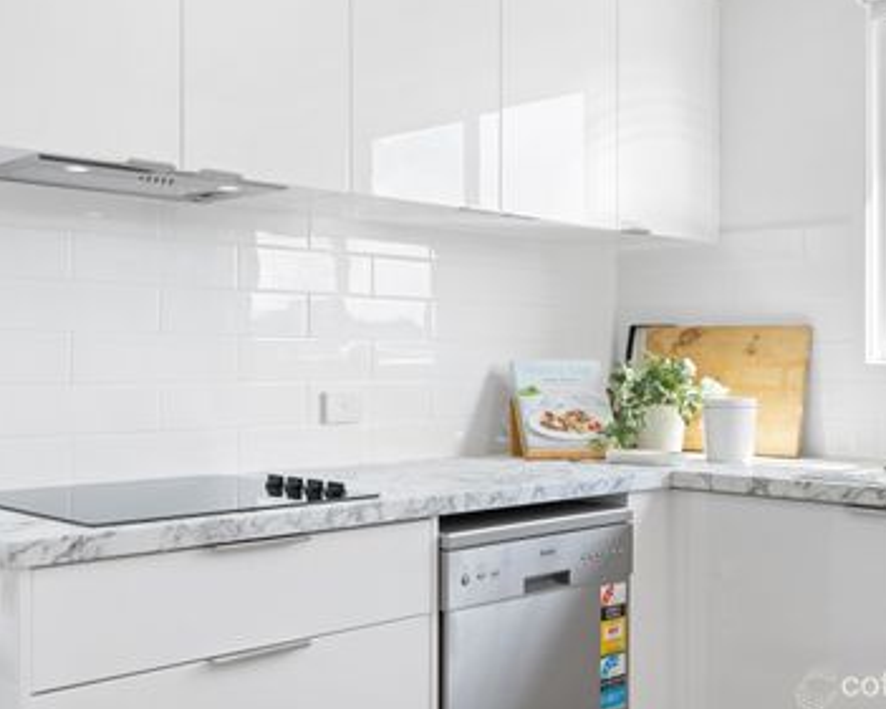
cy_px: 342
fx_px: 1154
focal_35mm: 44
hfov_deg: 42.0
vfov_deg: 34.2
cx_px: 406
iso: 160
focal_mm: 35
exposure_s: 1/6
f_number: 8
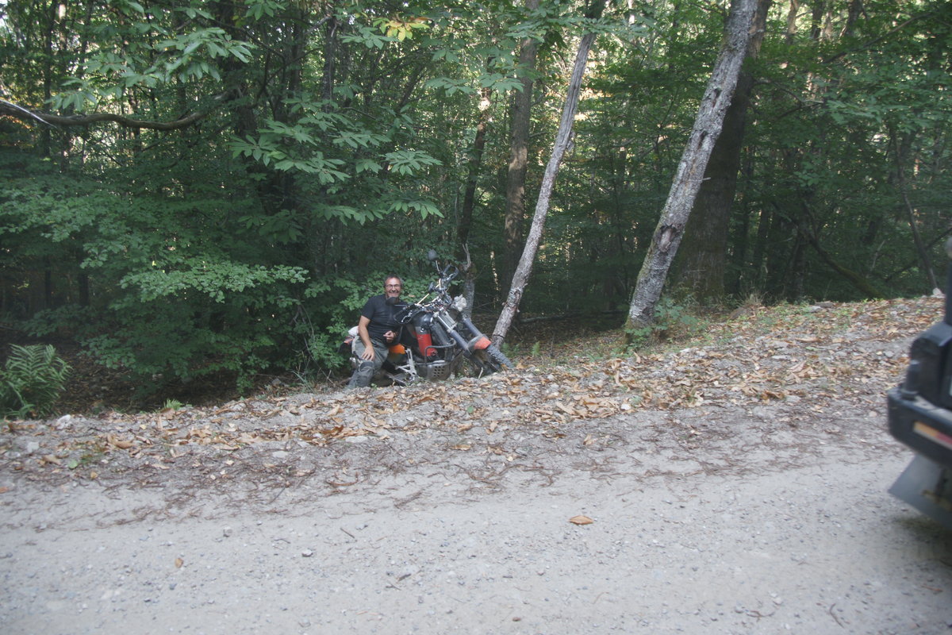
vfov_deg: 47.9
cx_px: 476
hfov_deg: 67.4
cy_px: 318
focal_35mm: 27
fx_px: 714
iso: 200
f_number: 4.5
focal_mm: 18
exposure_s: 1/40
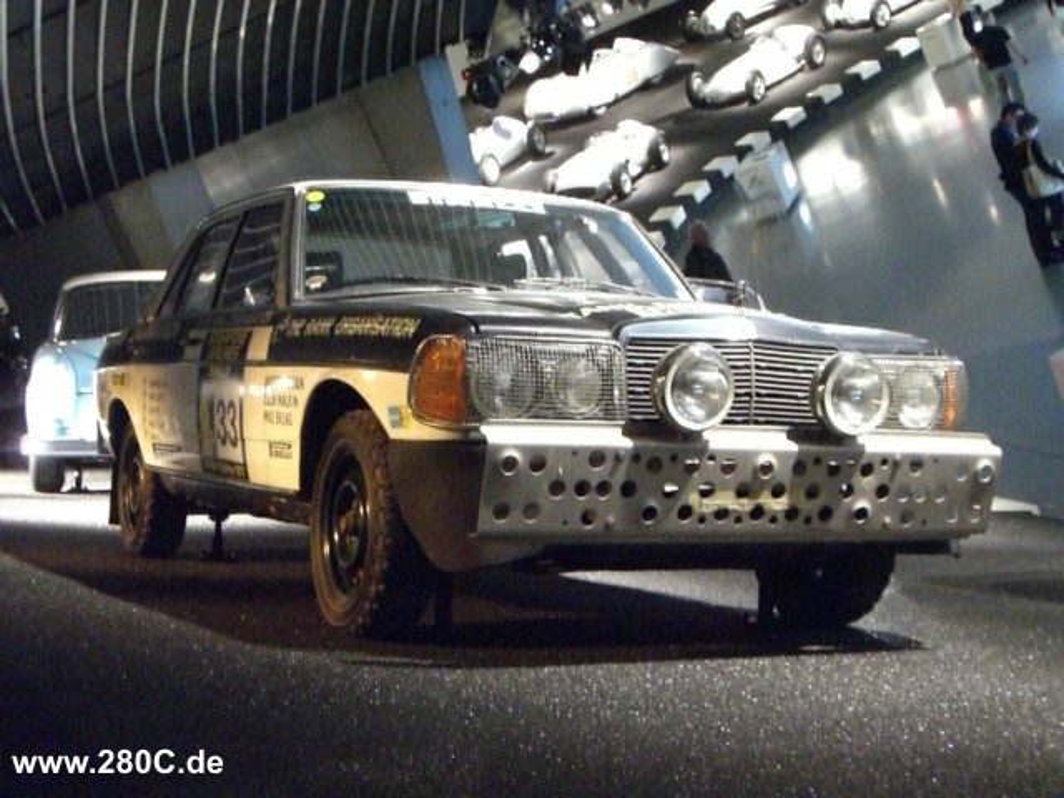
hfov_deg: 34.9
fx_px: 1691
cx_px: 532
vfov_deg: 26.6
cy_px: 399
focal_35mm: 55
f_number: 3.3
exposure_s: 1/20
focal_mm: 9
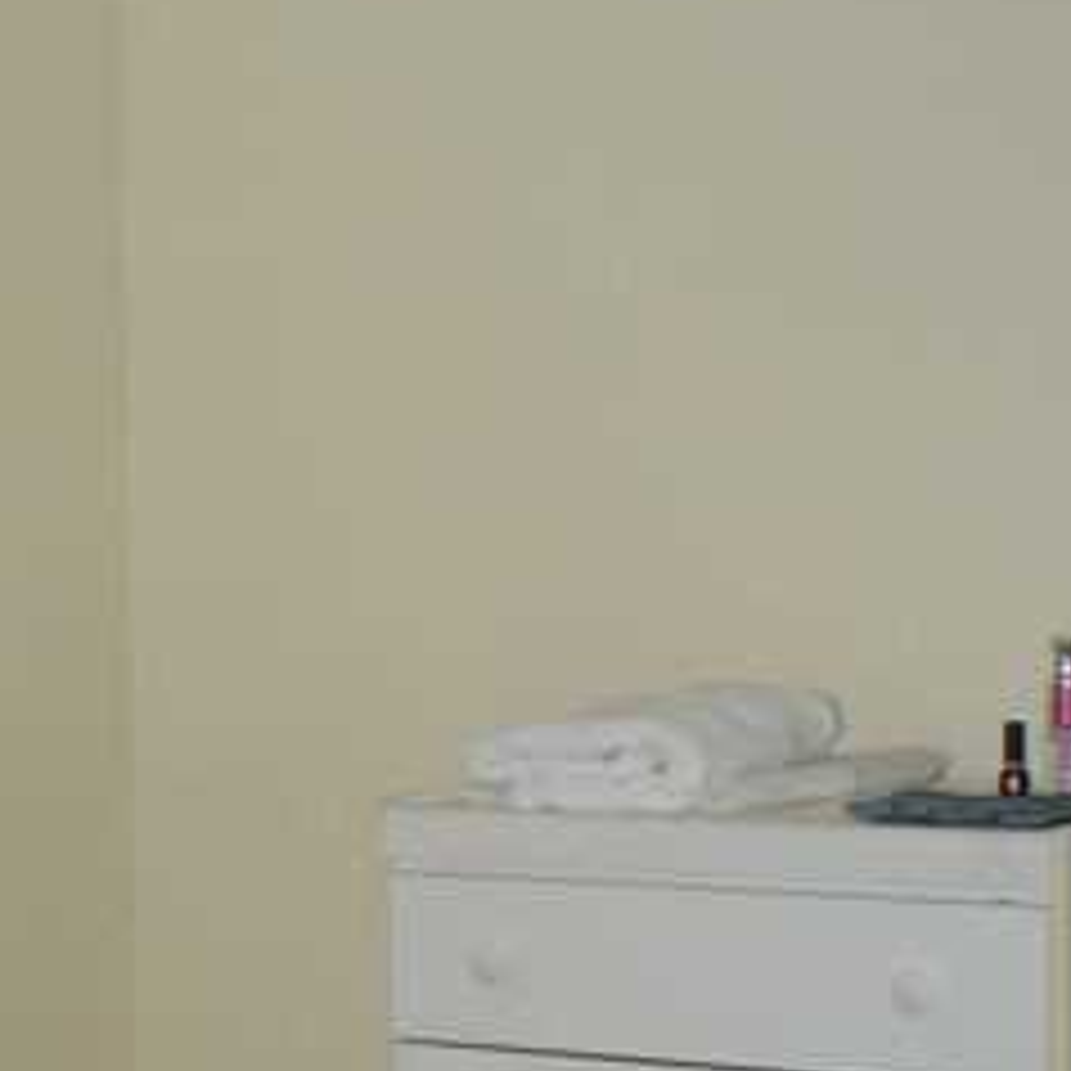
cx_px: -225
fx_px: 3850
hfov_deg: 15.3
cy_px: 1066
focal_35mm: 110
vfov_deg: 15.5
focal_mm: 6.1
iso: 160
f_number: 2.8
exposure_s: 1/30
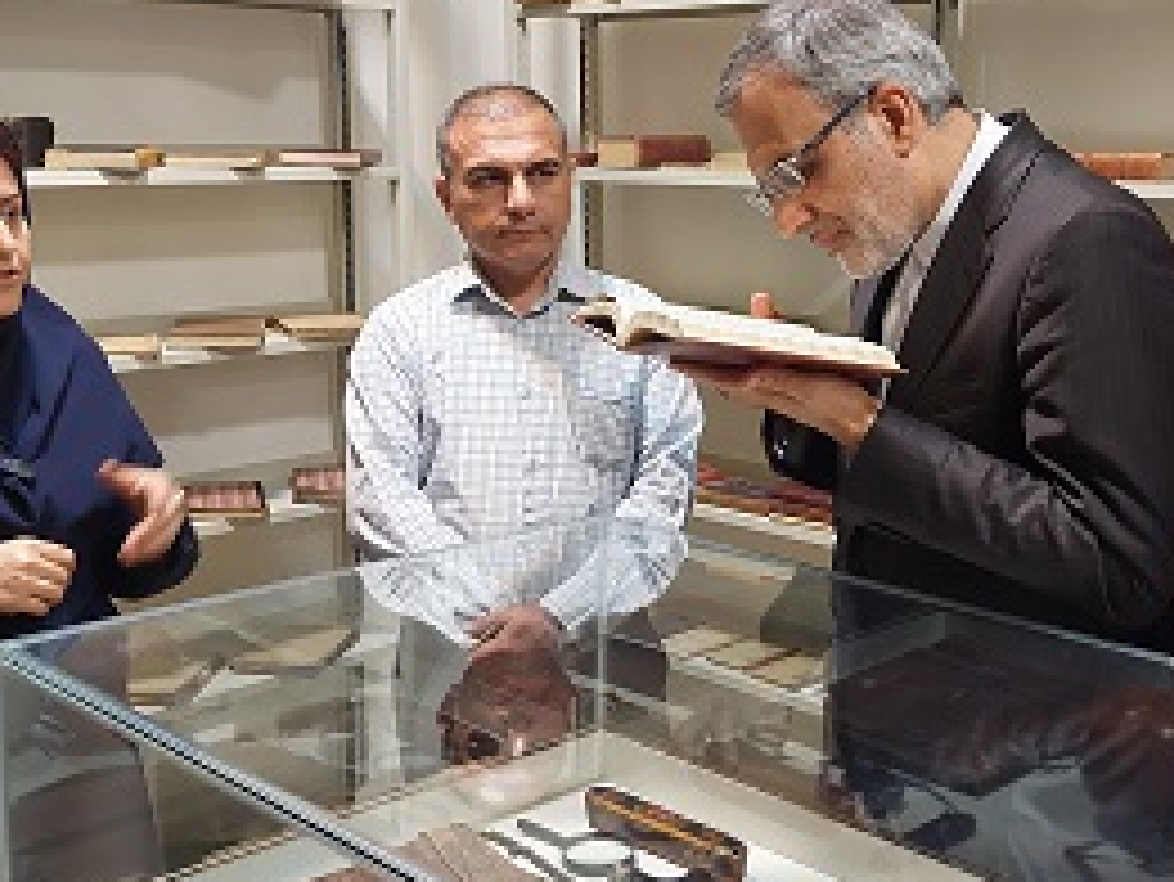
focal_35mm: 47
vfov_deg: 30.8
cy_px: 364
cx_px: 711
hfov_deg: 40.2
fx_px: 1595
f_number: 1.8
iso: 400
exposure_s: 1/50
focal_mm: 5.23
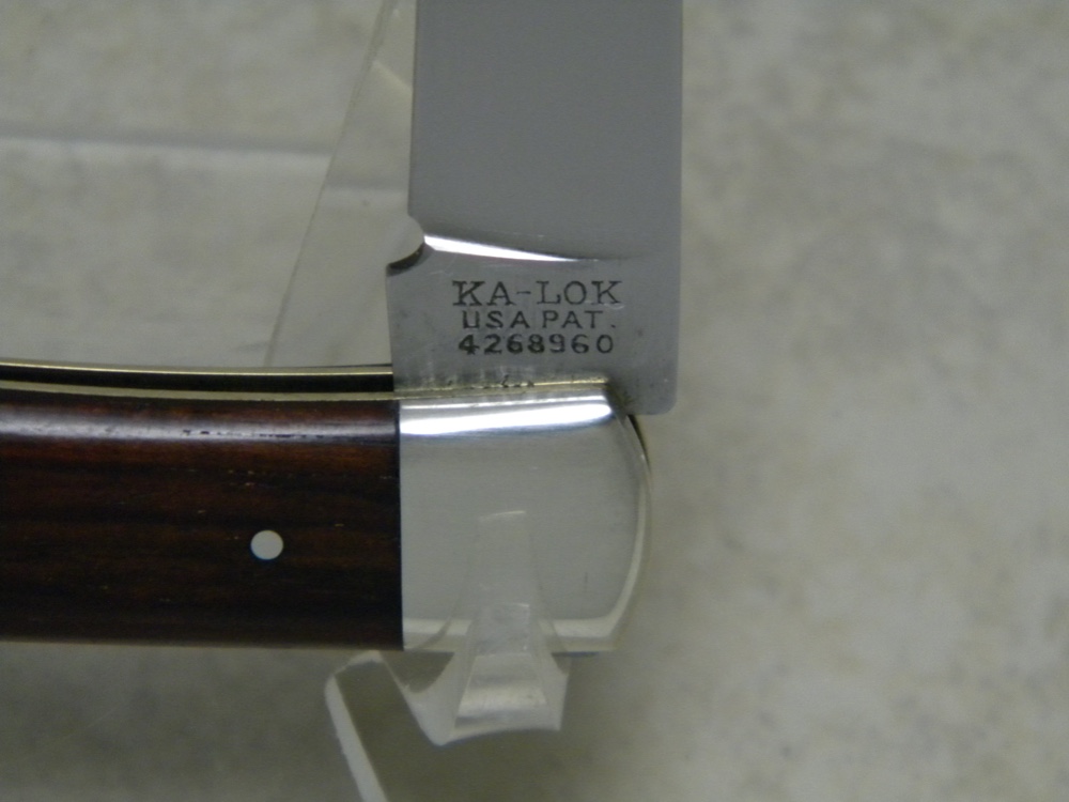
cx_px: 534
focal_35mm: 183
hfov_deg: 10.8
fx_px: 5651
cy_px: 401
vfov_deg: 8.1
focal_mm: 33.1
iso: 400
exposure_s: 1/26.8
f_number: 5.2
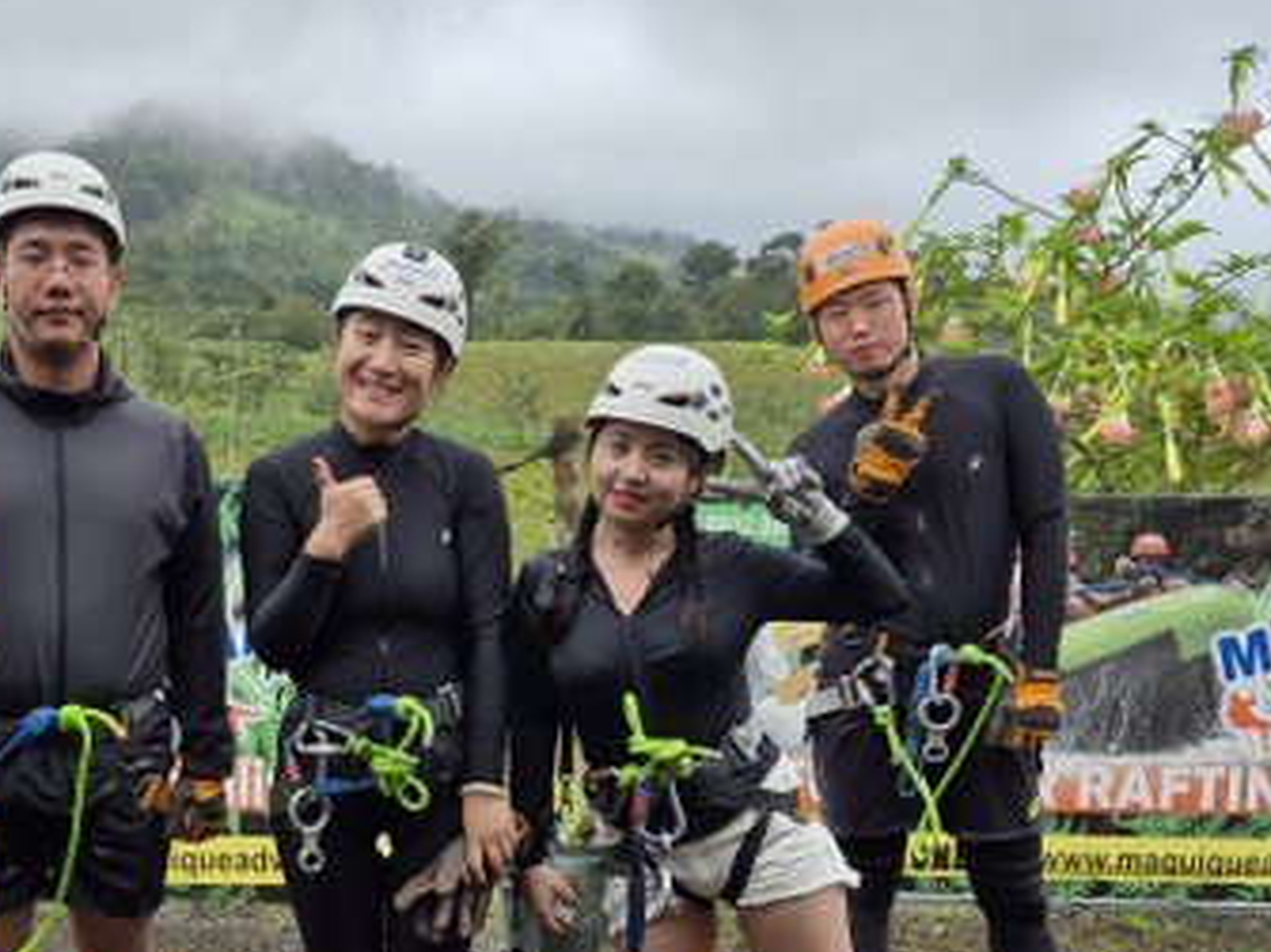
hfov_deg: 42.1
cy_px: 705
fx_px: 1615
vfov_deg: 32.3
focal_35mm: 44
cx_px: 372
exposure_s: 1/180
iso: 80
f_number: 1.8
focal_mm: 5.4
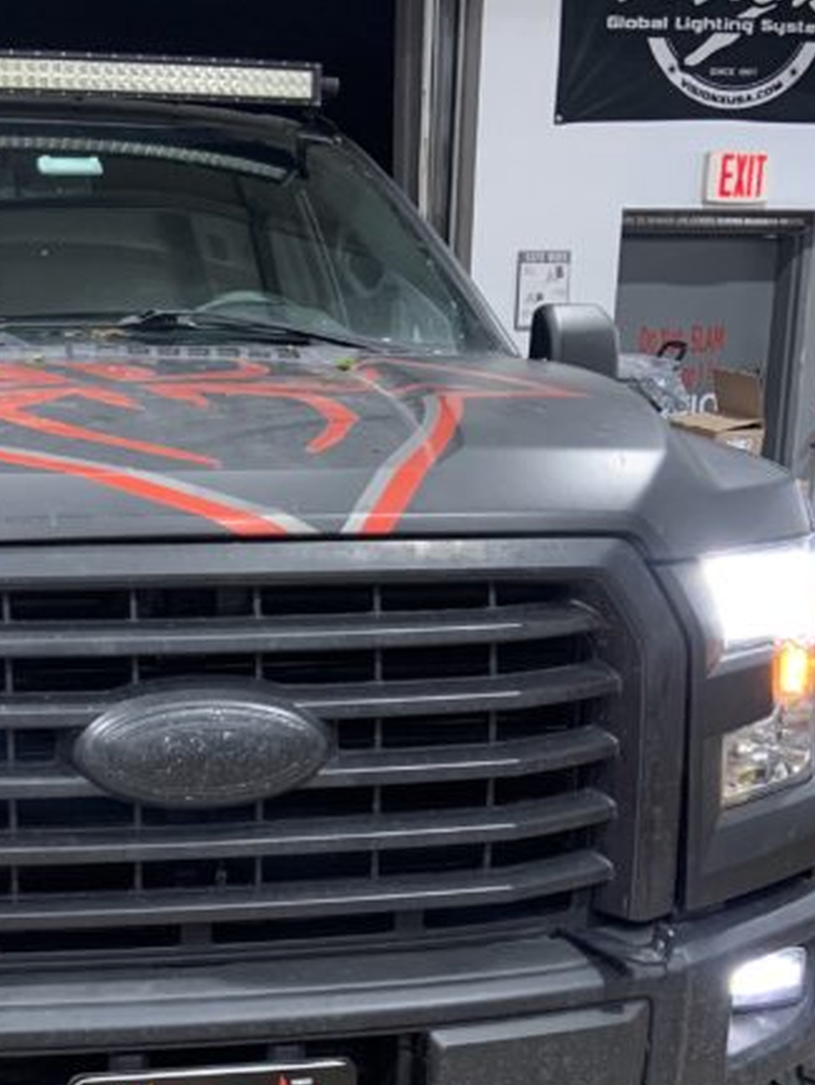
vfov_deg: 33.2
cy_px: 886
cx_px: 120
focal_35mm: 56
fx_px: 1757
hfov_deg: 25.5
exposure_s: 1/60
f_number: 1.8
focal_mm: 4.25
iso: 200
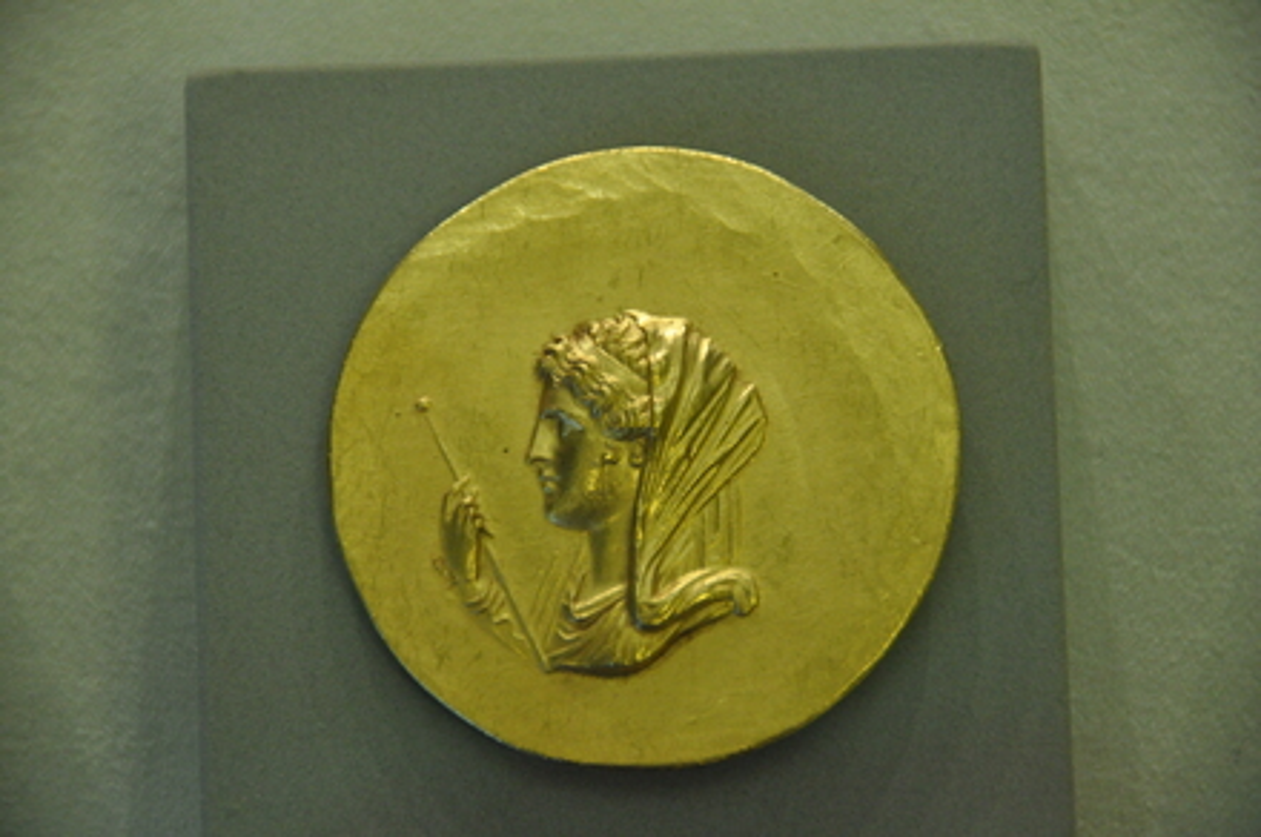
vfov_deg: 4.6
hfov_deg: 6.9
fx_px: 10493
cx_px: 630
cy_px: 418
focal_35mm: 300
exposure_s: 1/100
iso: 2000
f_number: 5.6
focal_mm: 200
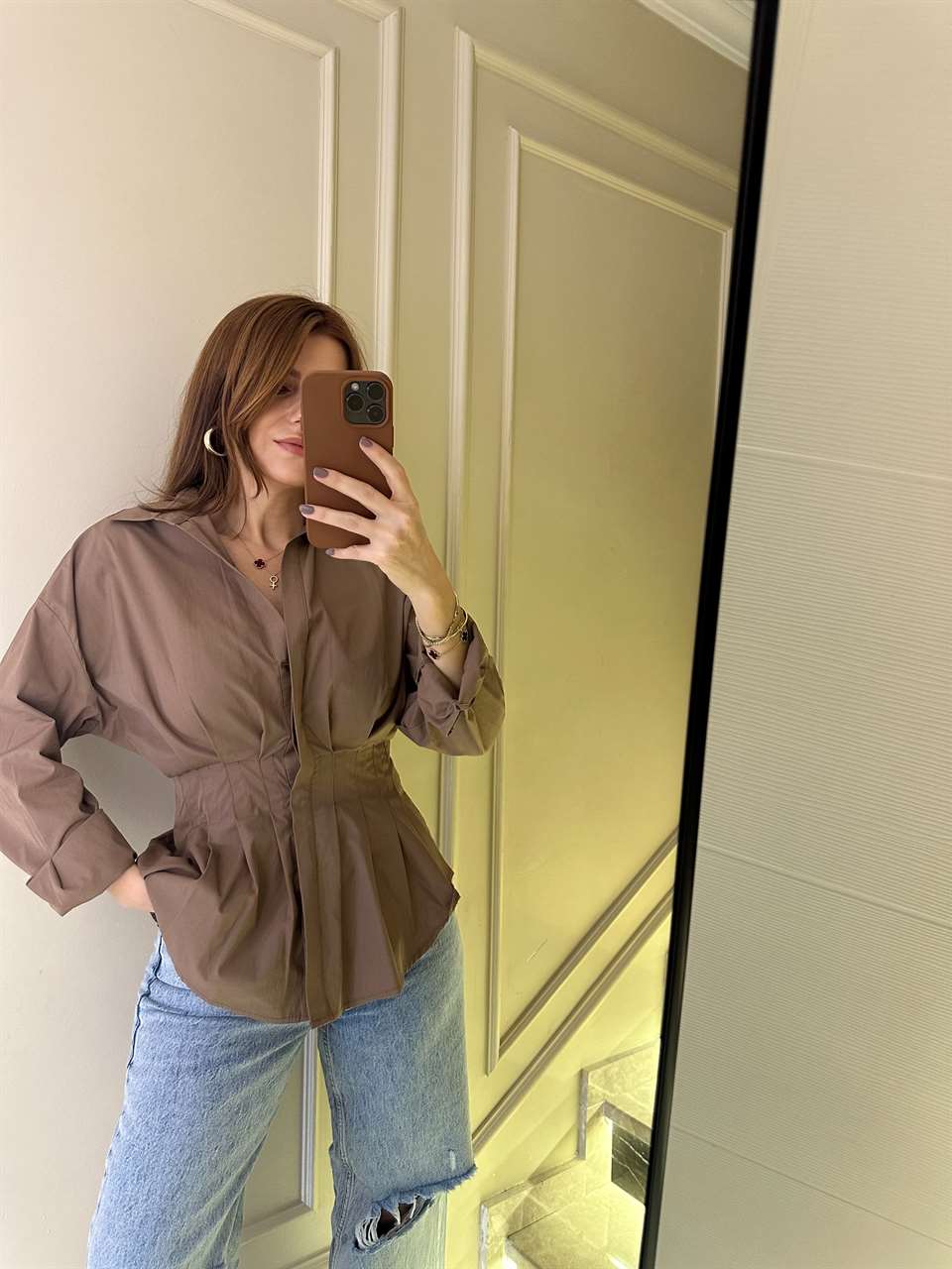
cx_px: 476
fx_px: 880
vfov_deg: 71.6
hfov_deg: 56.8
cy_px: 634
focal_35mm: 24
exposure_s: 1/50
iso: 250
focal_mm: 6.86
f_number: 1.78
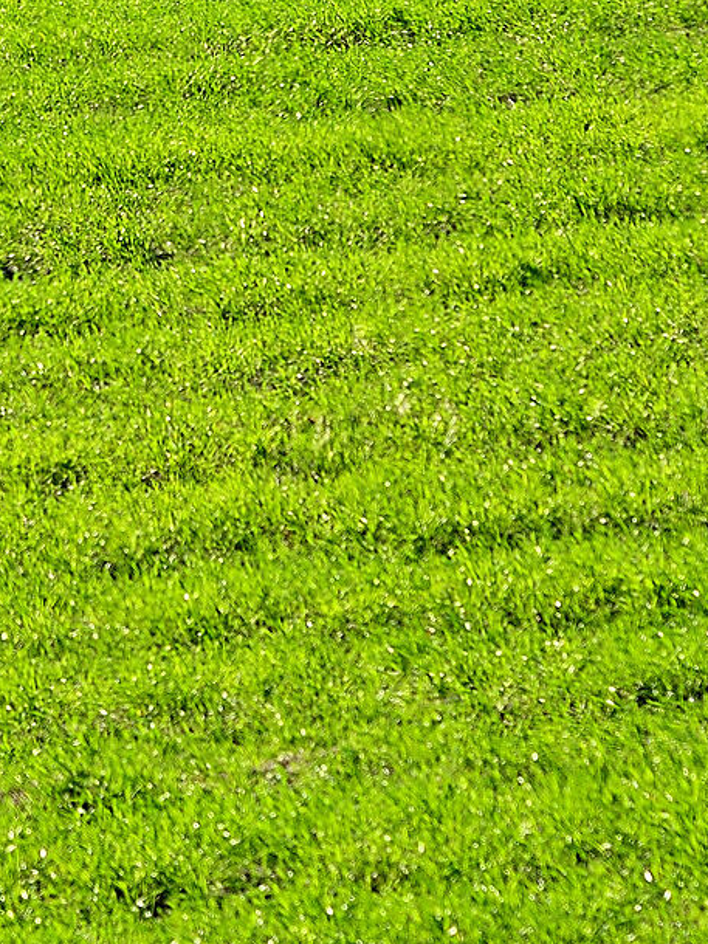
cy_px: -253
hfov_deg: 2.3
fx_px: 17556
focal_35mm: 644
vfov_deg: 3.1
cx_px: -290
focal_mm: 170
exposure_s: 1/250
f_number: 9
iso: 200
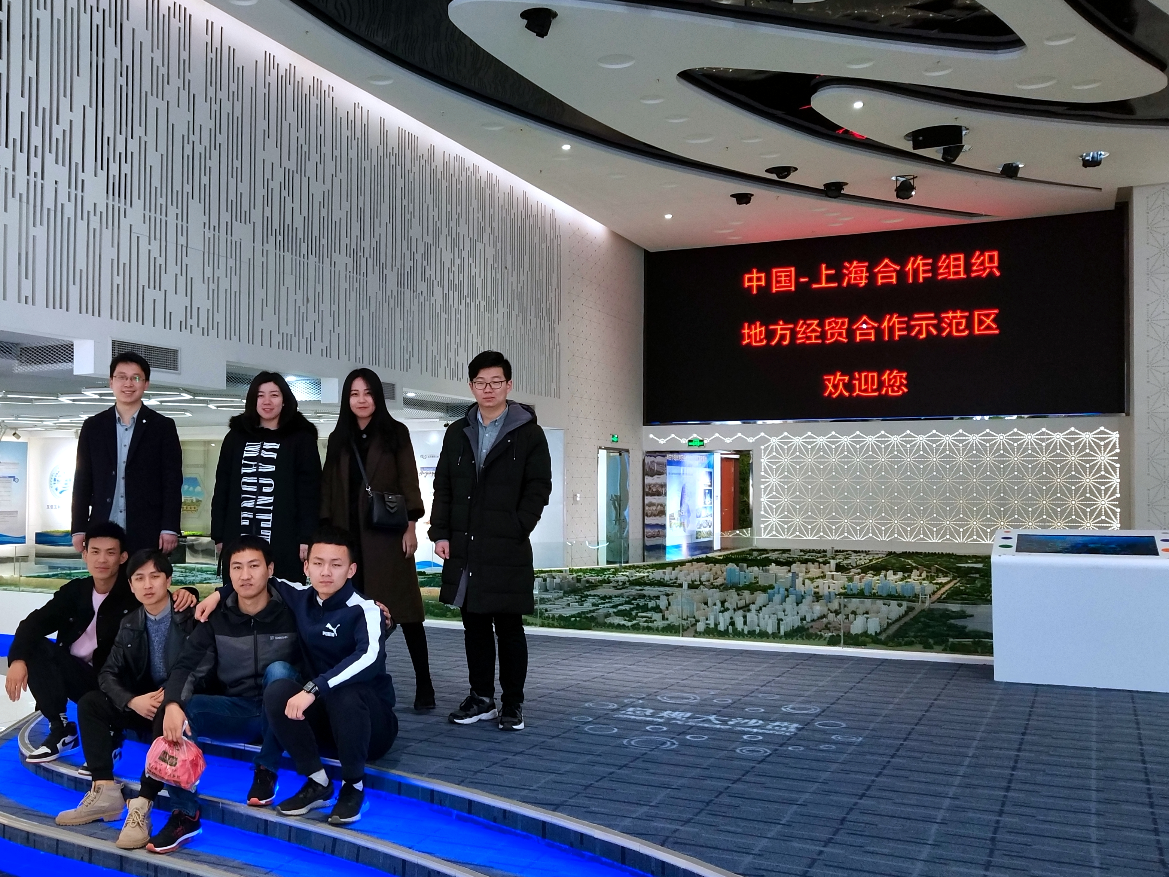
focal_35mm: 37
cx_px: 465
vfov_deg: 38.7
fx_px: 1250
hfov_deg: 49.8
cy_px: 459
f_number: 1.8
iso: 164
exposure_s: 1/50
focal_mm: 3.95
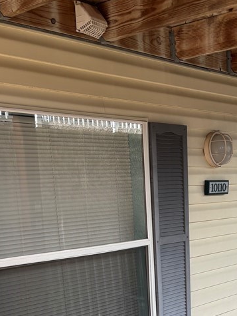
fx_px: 511
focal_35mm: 56
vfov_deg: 31.7
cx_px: 190
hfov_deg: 25.7
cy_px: 317
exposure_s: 1/200
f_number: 1.6
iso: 40
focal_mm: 5.96
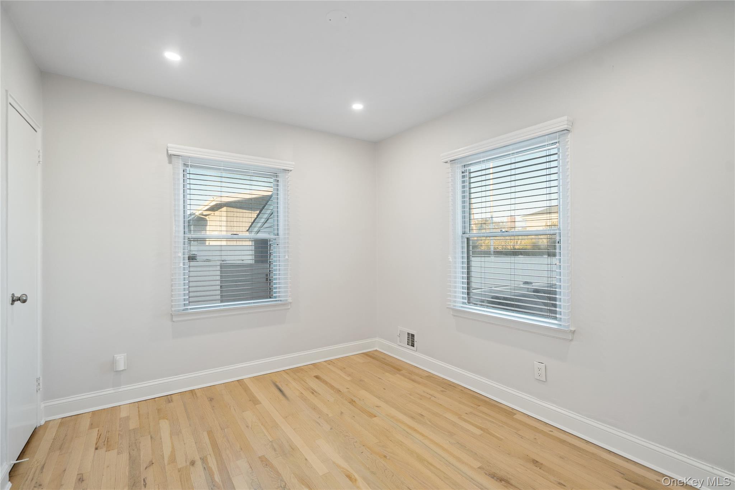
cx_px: 368
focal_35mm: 16
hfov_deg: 96.7
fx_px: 327
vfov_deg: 73.7
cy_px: 245
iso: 160
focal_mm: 16
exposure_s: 1/10
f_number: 5
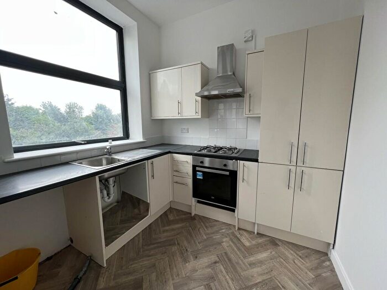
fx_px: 145
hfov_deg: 106.2
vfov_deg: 89.9
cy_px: 145
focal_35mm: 13
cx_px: 194
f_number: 1.8
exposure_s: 1/99
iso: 50
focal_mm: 1.57
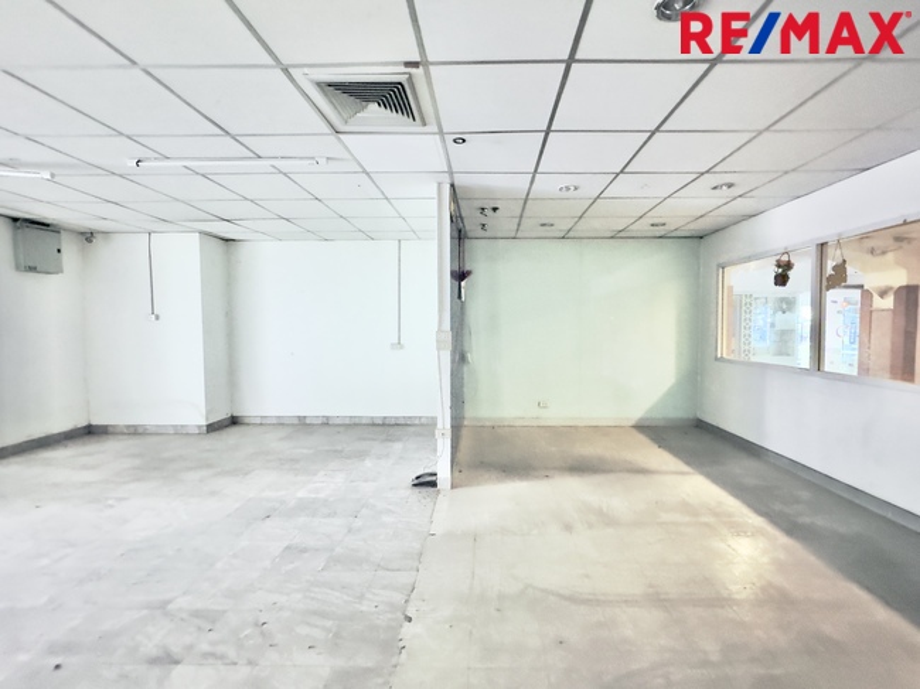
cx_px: 460
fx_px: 372
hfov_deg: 102.1
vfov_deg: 85.6
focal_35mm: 14
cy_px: 344
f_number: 2.2
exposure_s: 1/25
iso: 1250
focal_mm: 2.22
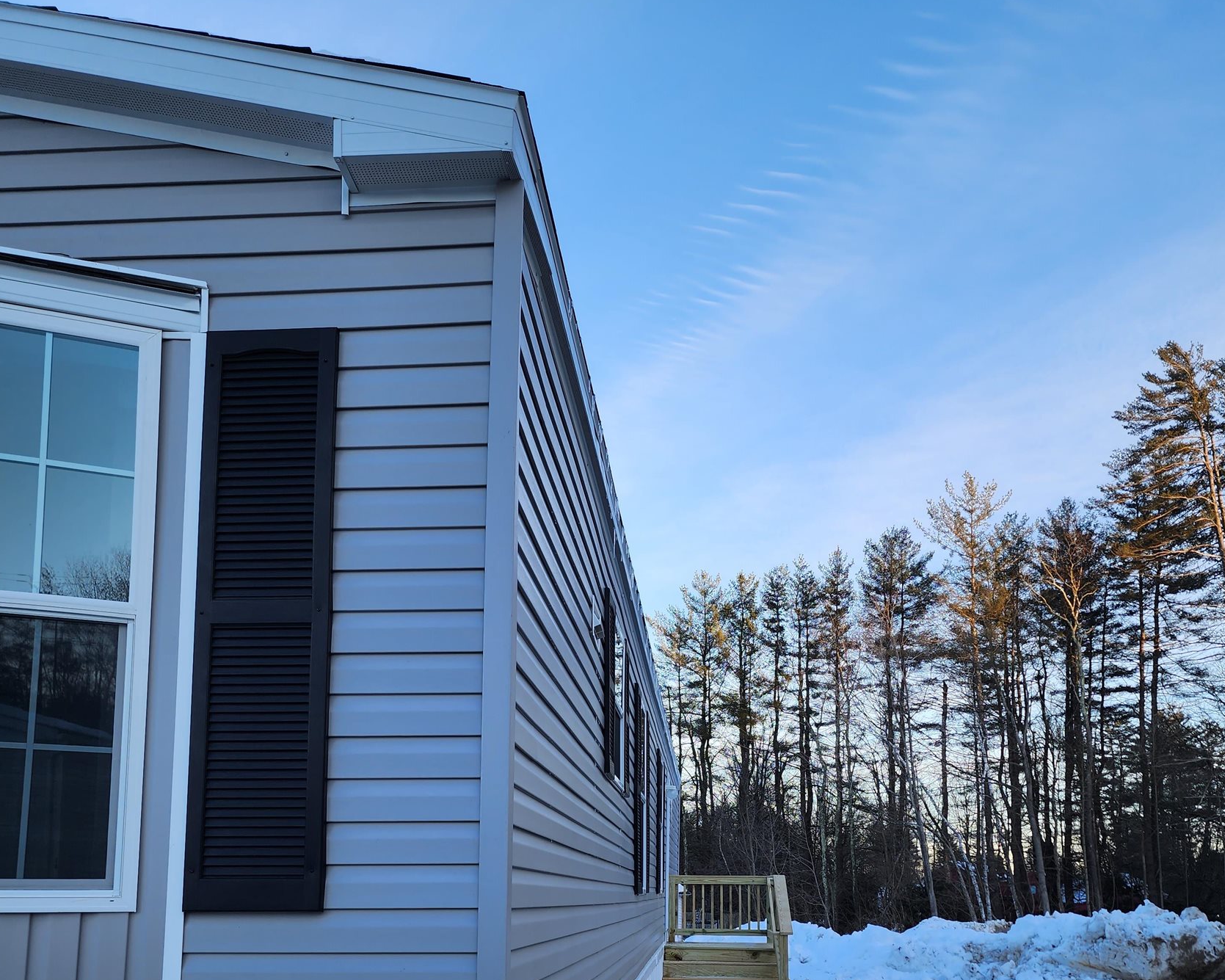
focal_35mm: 31
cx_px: 617
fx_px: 1124
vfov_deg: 45.0
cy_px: 766
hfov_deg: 57.2
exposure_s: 1/180
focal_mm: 6.4
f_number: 1.8
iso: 16
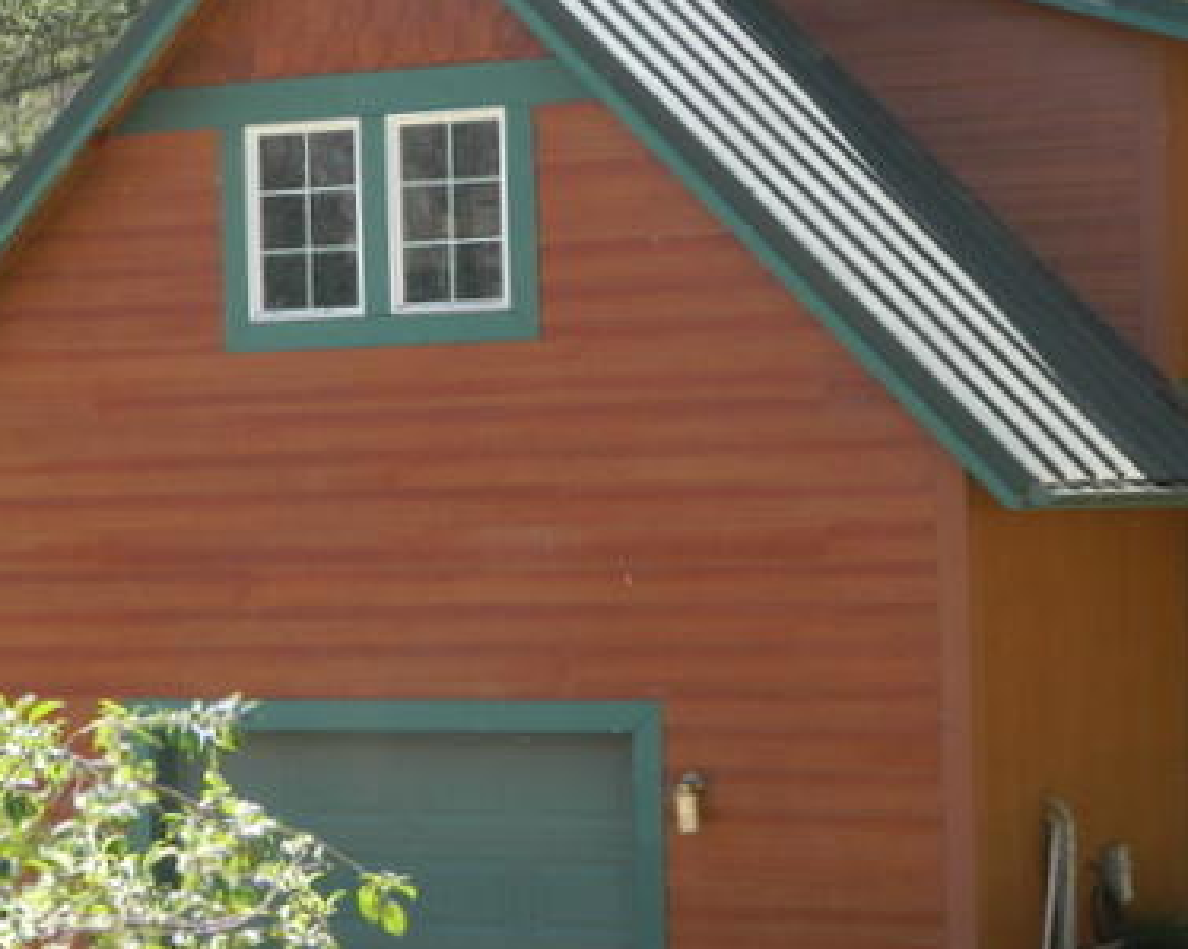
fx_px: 4183
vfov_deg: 13.0
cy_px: 492
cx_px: 378
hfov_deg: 16.1
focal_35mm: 119
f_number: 3.8
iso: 80
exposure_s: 1/125
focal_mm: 10.2
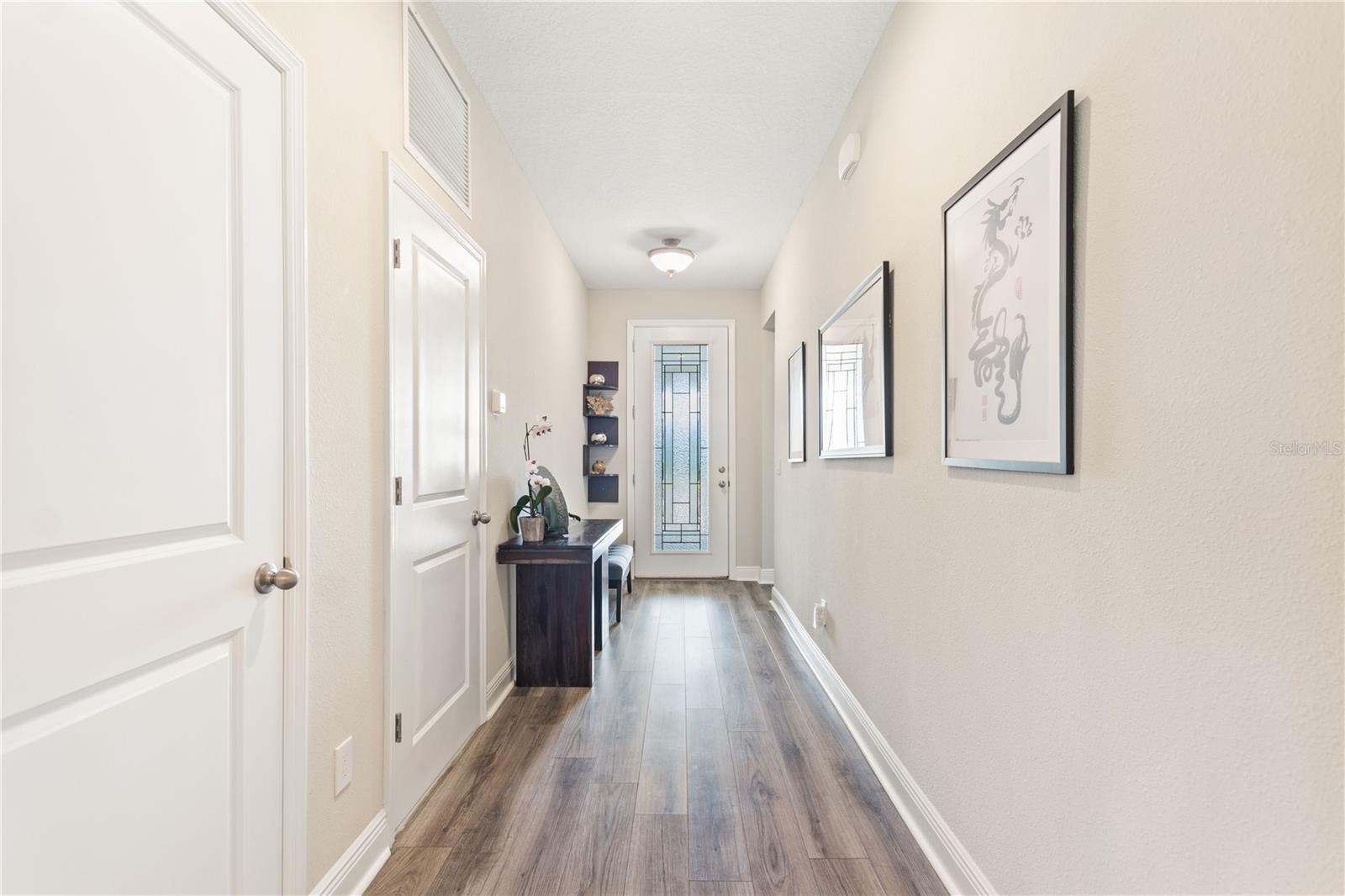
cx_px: 672
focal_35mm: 15
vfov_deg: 77.3
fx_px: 560
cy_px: 448
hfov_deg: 100.4
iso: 400
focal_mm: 10
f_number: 4.5
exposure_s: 1/1.25
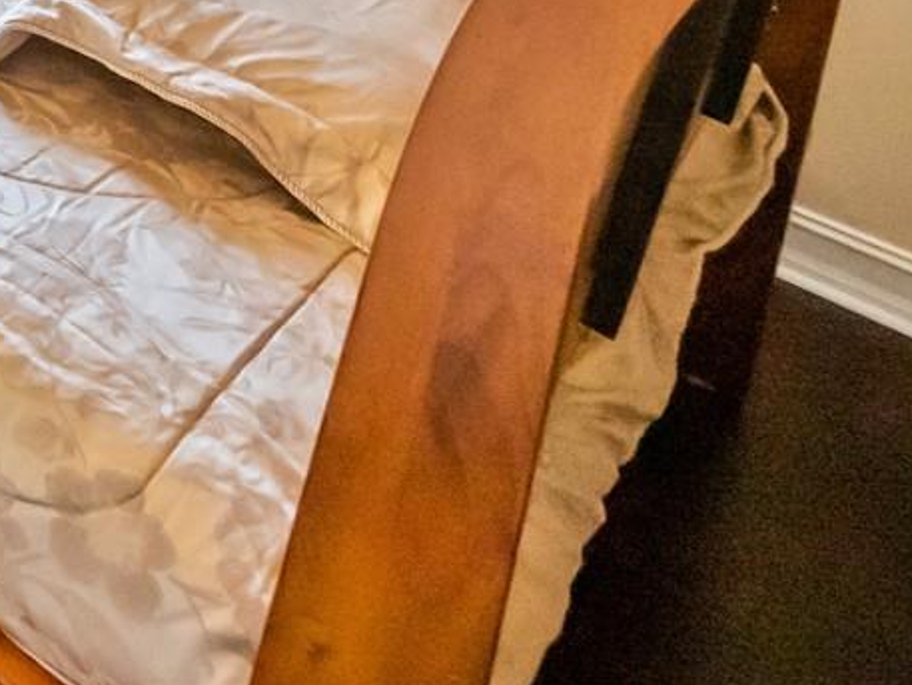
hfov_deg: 25.1
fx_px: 1291
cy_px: -505
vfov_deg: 21.3
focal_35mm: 49
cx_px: -572
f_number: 4
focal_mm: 7
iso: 2000
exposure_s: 1/60
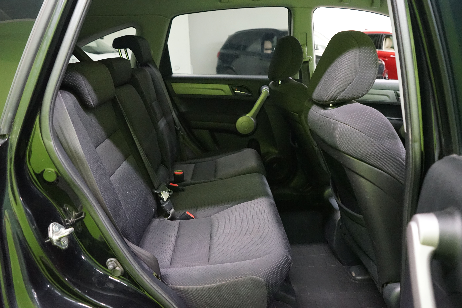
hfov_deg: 65.5
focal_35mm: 28
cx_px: 231
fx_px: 359
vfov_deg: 46.4
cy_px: 154
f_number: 5
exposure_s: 1/40
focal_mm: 28
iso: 6400
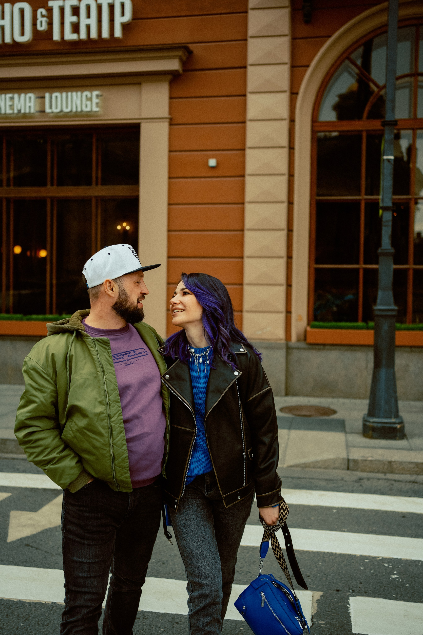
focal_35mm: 35
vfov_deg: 54.4
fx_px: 617
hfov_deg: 37.9
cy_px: 318
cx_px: 212
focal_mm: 35
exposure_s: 1/800
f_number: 2.5
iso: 160
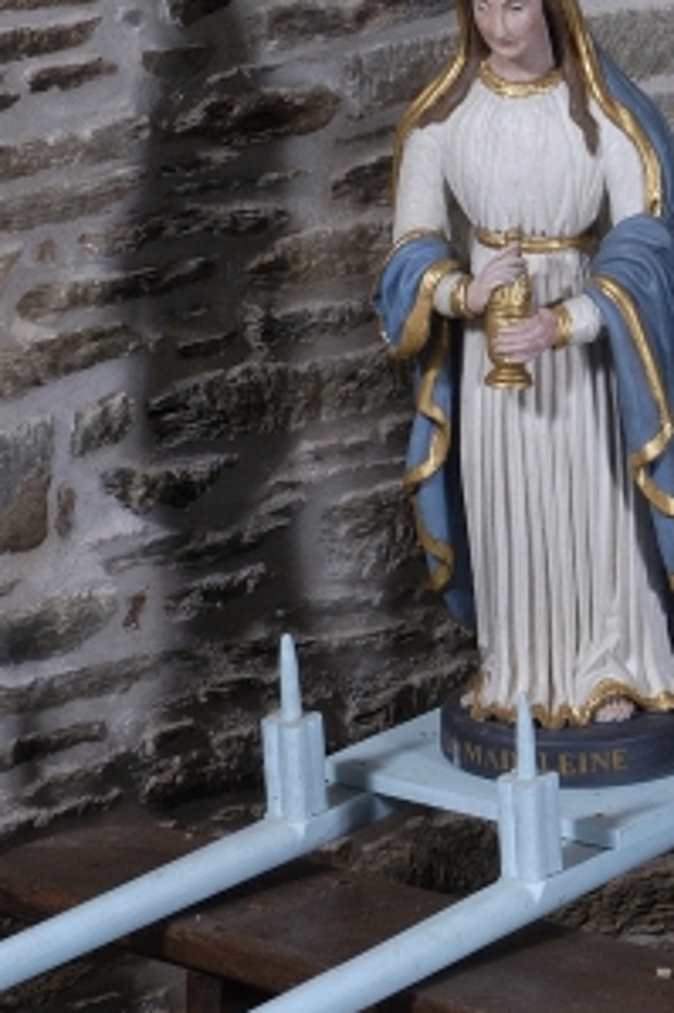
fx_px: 5623
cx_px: 918
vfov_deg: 10.3
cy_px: 637
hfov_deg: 6.8
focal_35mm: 200
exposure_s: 1/80
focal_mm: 52
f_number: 22
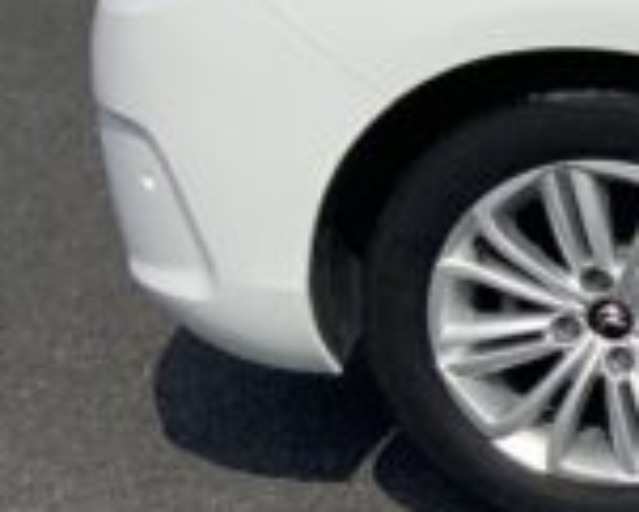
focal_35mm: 150
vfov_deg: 10.3
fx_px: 2839
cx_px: 1663
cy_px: 212
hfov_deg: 10.5
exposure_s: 1/4785
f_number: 1.8
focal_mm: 3
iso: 20
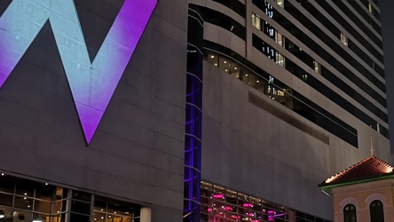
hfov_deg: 39.1
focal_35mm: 53
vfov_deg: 22.4
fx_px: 554
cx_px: 229
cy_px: 174
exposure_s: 1/16.7
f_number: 1.8
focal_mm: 3.95
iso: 1600
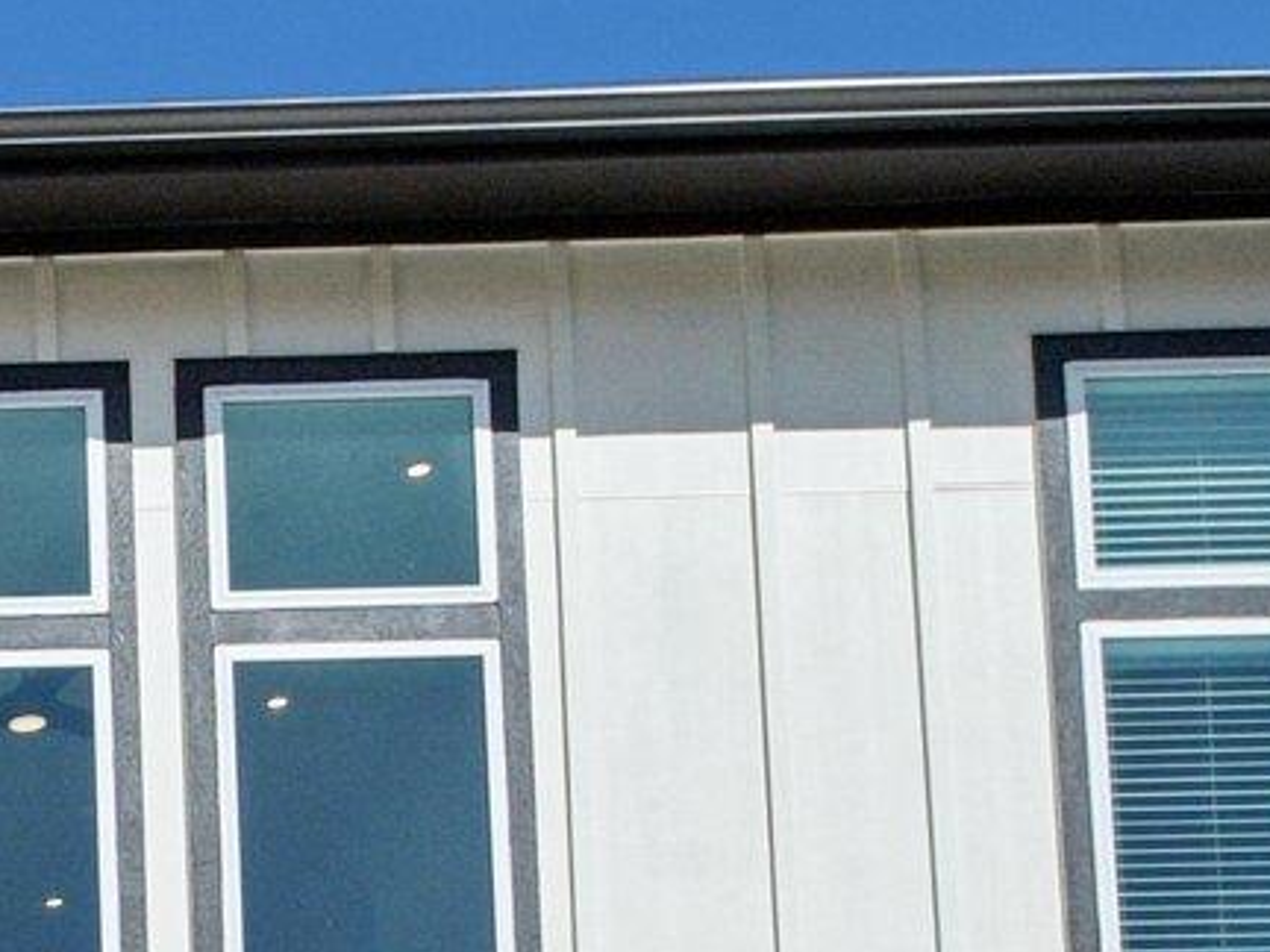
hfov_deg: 22.5
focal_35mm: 73
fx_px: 2678
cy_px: 1503
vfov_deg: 17.7
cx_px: -570
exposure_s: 1/2500
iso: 400
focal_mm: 11
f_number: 8
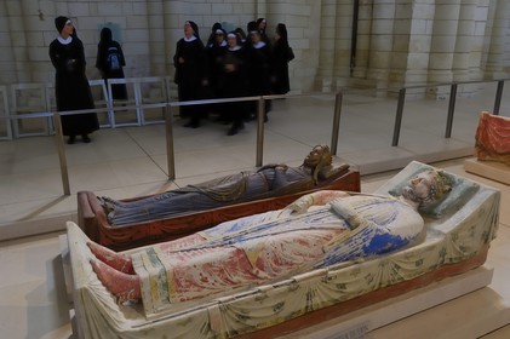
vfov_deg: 43.5
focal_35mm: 30
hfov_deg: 62.0
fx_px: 425
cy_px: 170
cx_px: 255
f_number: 8
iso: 100
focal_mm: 20
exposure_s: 1/2
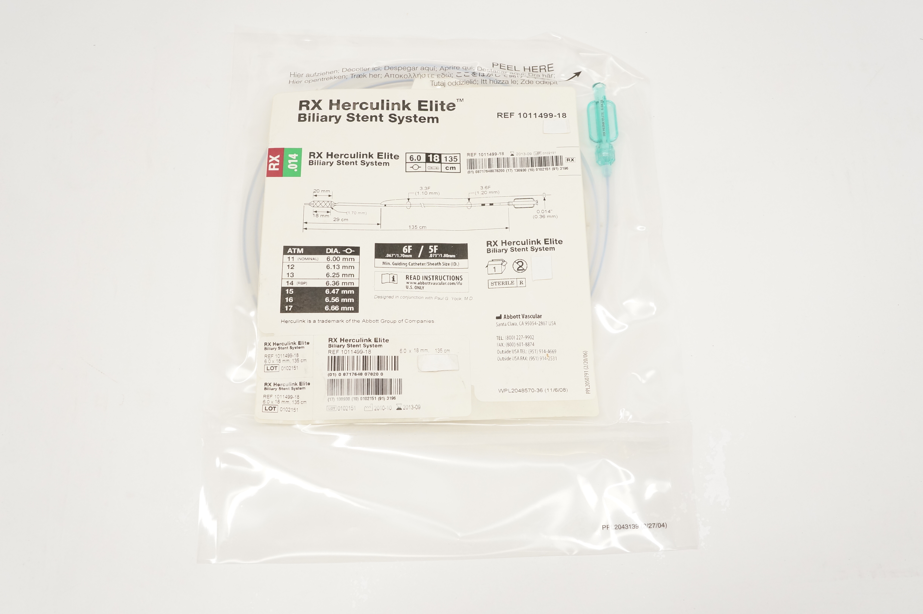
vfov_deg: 39.9
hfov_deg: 57.3
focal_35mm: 33
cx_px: 462
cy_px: 307
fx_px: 845
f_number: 7.1
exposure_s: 1/100
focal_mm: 22
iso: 800
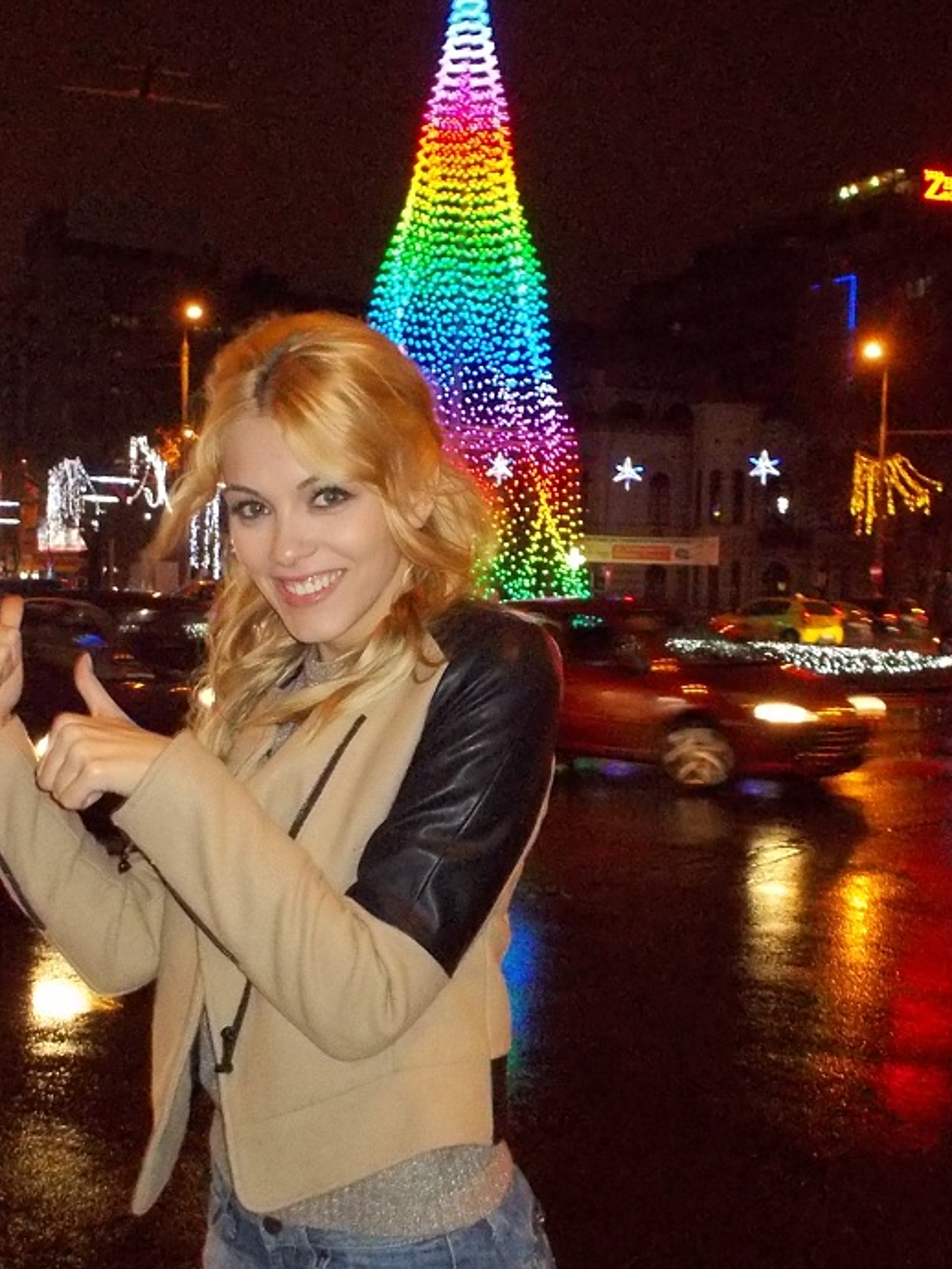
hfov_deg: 31.5
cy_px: 656
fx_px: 1686
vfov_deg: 41.2
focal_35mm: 46
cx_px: 438
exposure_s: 1/30
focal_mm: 4.1
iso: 800
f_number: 3.3
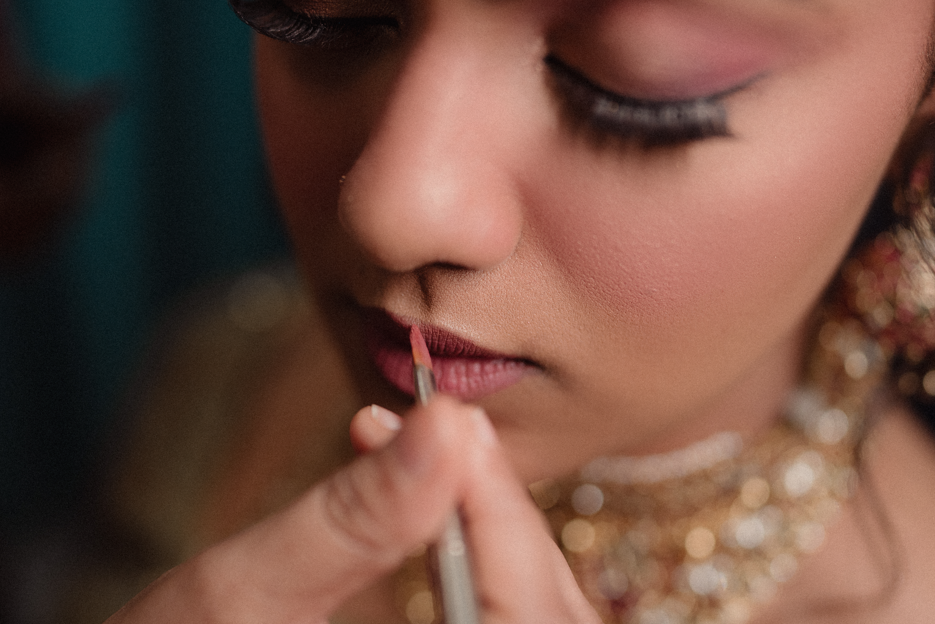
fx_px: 1169
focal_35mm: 45
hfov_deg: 43.6
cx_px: 457
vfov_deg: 29.8
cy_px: 280
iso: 320
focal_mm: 35
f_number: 1.4
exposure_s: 1/640
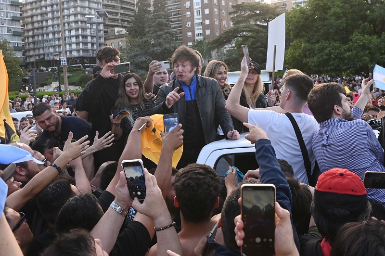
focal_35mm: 24
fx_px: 256
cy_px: 128
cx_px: 192
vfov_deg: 53.1
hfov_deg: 73.8
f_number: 5.6
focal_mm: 24
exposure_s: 1/500
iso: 1600
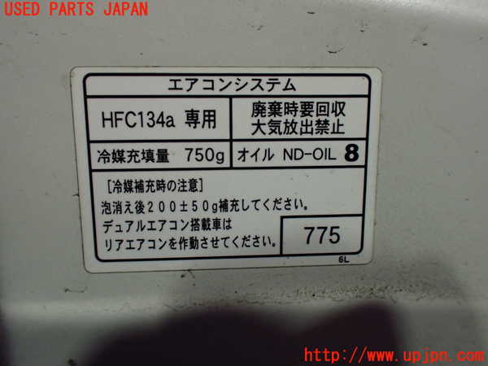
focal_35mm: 30
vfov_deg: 46.8
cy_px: 183
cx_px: 244
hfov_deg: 60.0
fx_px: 423
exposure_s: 1/125
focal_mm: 5.4
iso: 640
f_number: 2.3
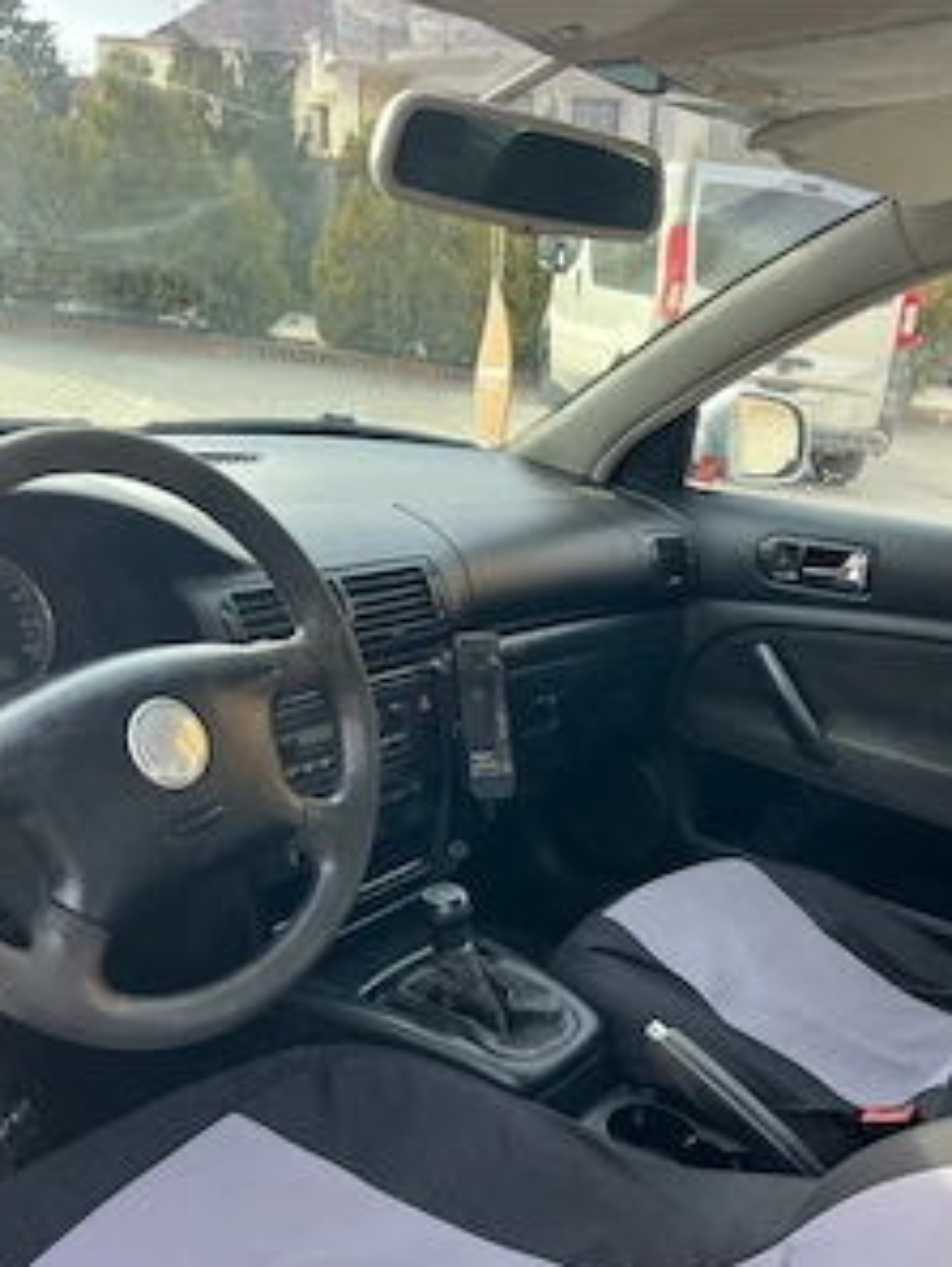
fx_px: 1282
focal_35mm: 35
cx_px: 589
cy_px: 840
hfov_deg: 40.5
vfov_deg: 51.7
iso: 40
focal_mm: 5.7
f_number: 1.5
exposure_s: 1/278
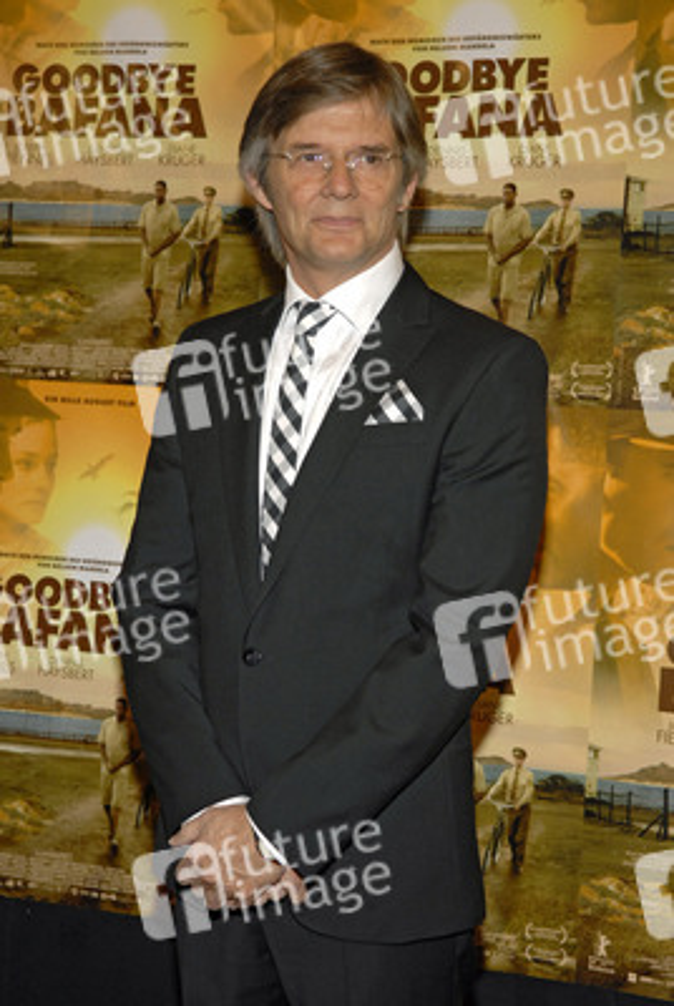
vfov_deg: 27.0
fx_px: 2099
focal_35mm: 75
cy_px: 503
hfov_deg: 18.2
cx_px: 337
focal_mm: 50
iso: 400
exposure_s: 1/100
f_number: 6.3
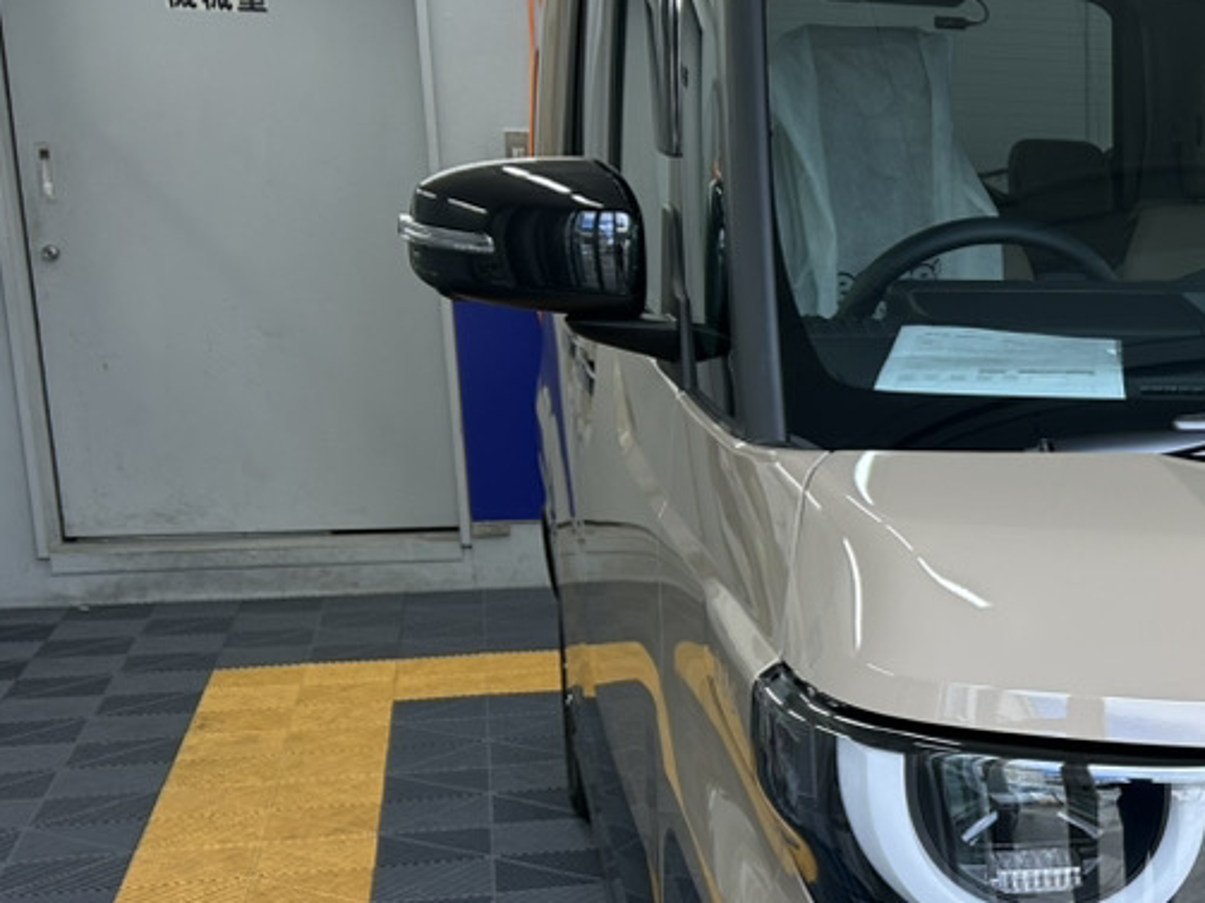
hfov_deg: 27.7
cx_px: 1411
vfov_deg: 23.3
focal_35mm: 62
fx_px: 2158
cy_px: 721
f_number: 1.5
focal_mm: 5.7
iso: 40
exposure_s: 1/219
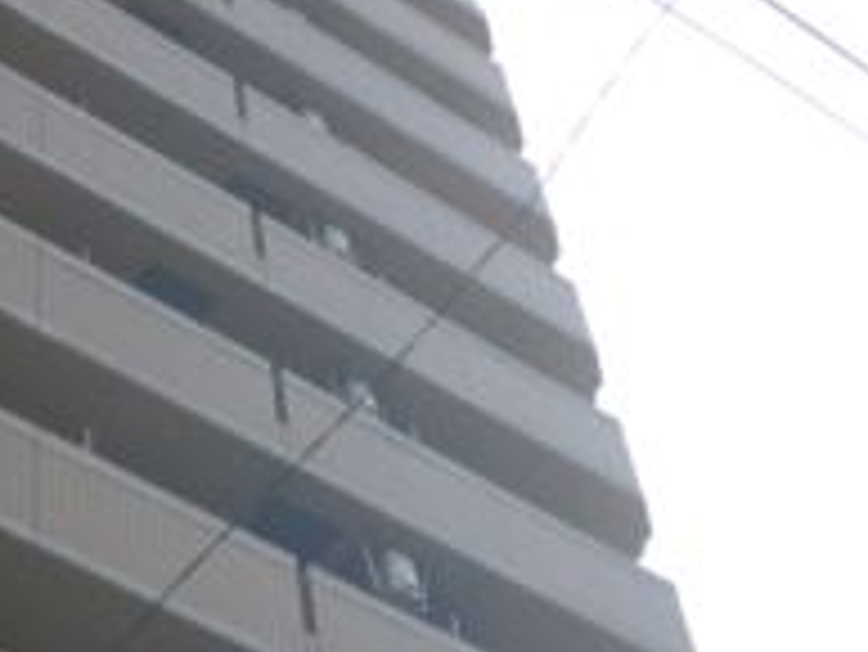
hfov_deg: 21.0
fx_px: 2333
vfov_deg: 14.9
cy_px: 944
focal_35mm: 93
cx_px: 270
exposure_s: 1/125
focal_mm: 5
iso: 100
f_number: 9
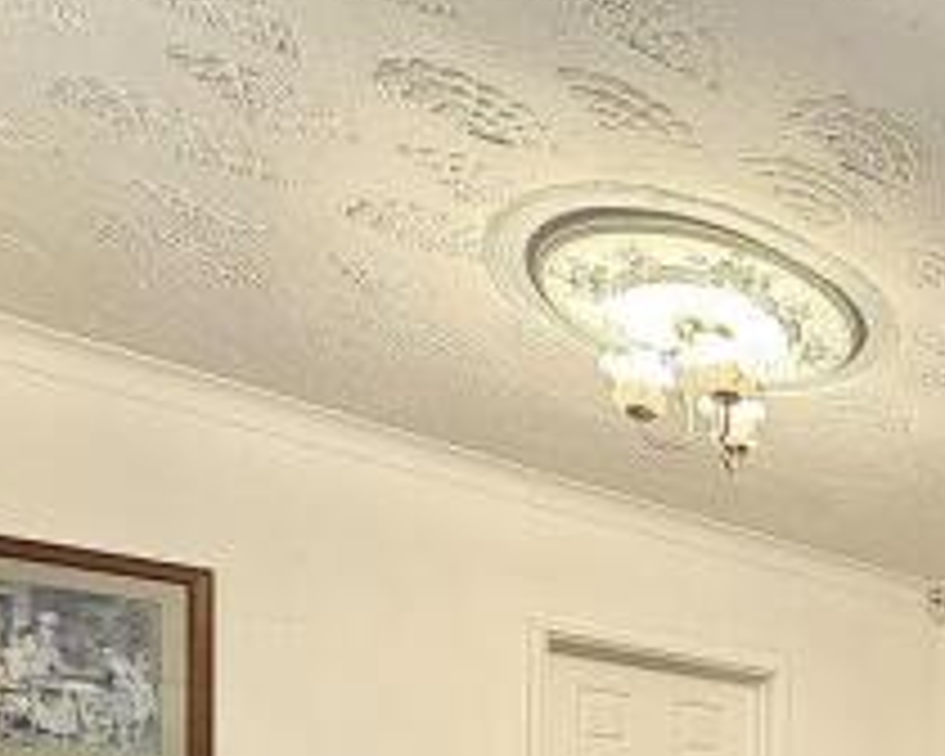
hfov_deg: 35.4
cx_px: 1186
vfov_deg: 33.1
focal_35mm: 38
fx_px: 1063
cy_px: 875
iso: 320
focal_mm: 2.22
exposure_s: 1/50
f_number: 2.2
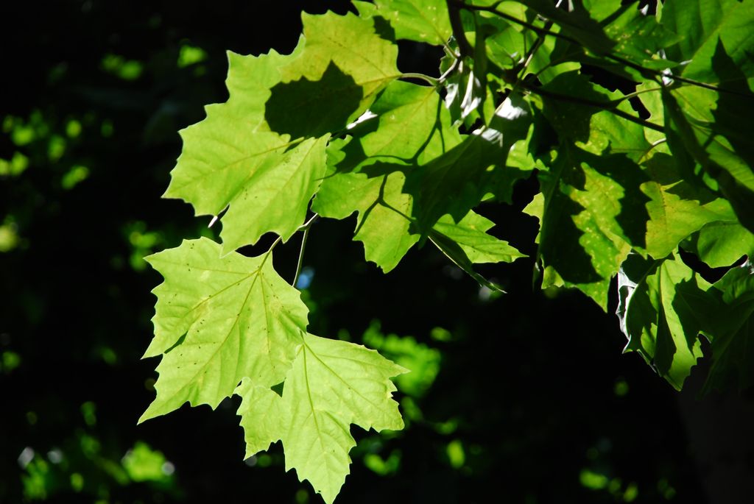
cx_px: 377
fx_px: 4245
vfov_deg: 6.8
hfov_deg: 10.1
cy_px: 252
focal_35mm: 202
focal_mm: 135
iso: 250
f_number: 5.6
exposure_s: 1/500
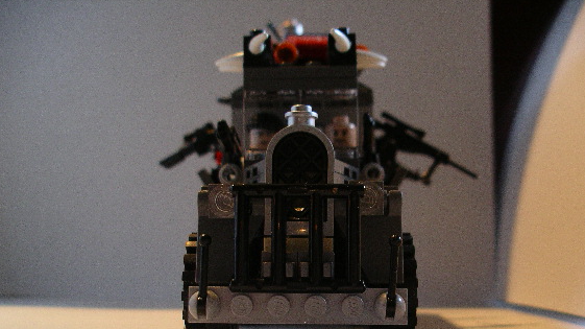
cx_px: 300
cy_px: 246
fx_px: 713
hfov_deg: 44.6
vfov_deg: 25.6
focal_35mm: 46
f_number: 2.8
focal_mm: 7.8
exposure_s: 1/25
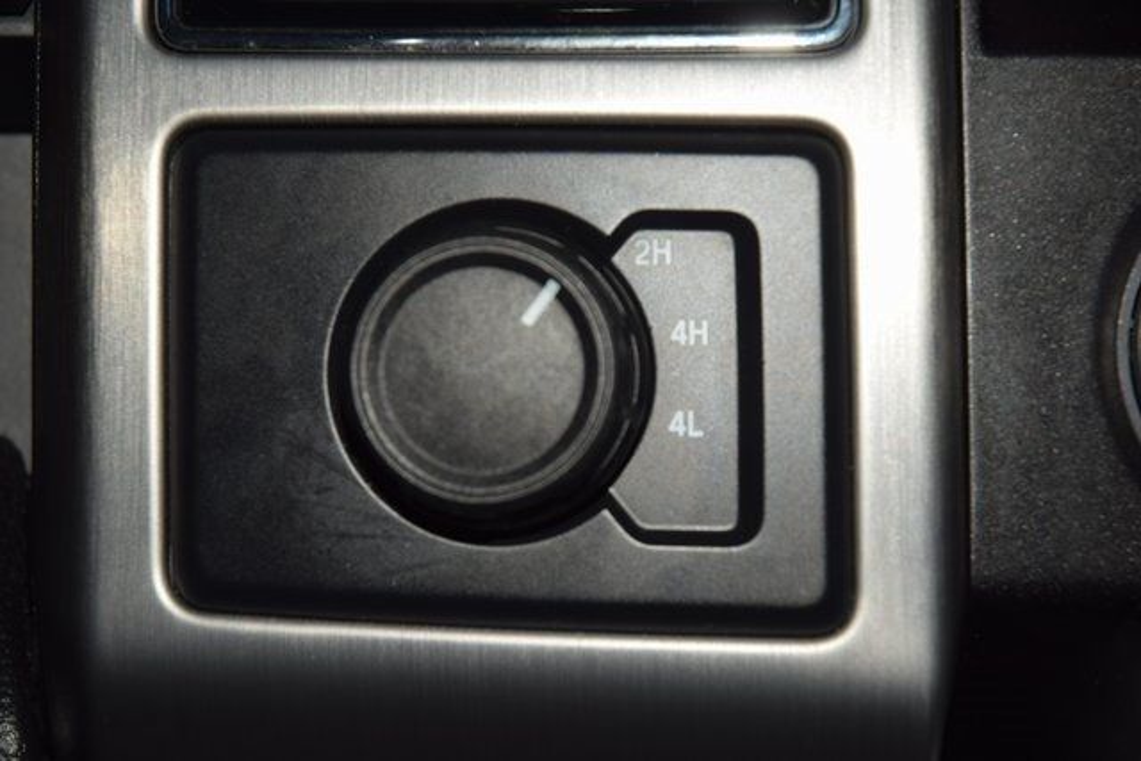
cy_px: 380
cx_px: 570
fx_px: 3328
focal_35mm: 105
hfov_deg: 19.5
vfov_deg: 13.0
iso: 100
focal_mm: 70
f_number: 8
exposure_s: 1/125
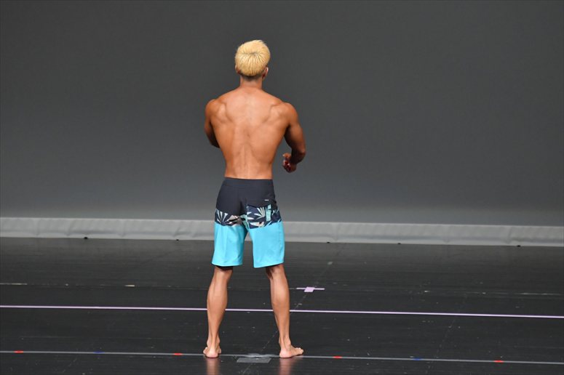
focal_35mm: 315
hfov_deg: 6.5
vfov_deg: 4.4
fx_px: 4933
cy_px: 188
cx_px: 282
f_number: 5.6
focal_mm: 210
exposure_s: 1/400
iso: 4000
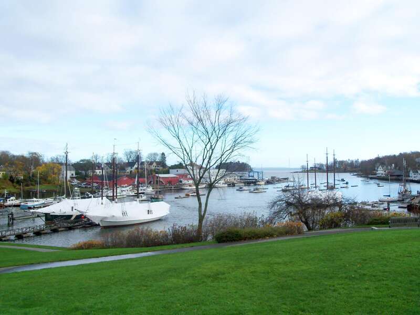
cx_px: 210
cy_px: 158
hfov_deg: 52.6
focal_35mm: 35
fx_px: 425
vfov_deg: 40.7
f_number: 3
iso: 80
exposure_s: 1/500
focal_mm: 6.3
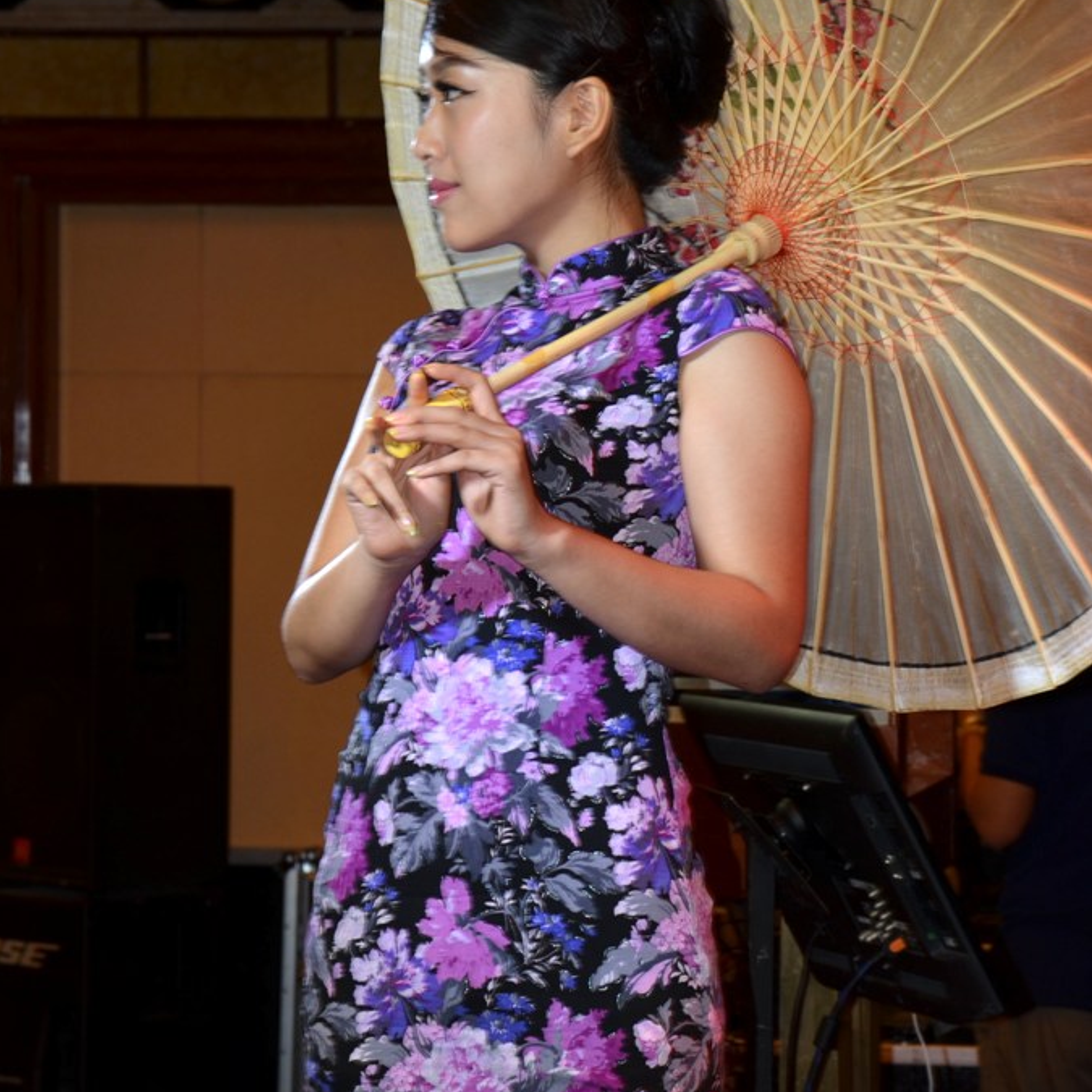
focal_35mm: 135
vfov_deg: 12.9
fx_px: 4818
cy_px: 600
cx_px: 545
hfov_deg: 12.9
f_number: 8
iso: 200
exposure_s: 1/40
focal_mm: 70
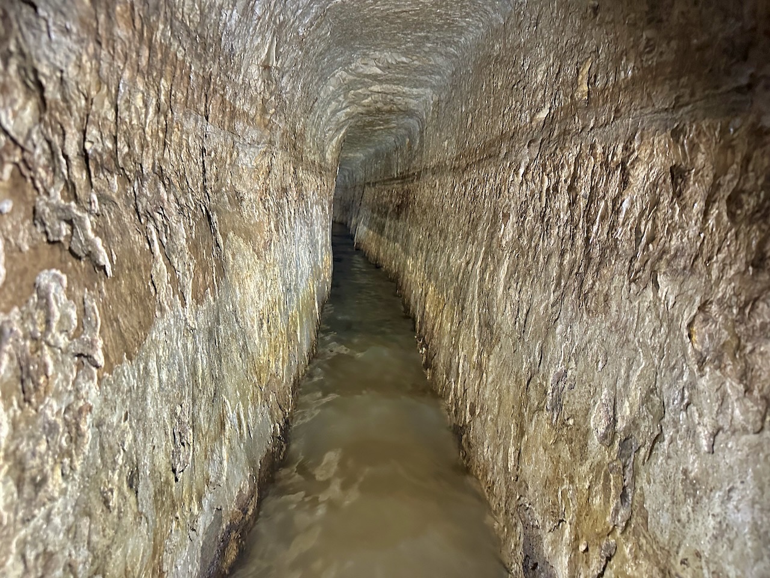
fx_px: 534
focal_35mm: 24
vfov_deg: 56.8
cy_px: 289
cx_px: 385
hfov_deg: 71.6
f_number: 1.78
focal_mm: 6.86
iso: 1000
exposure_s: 1/40
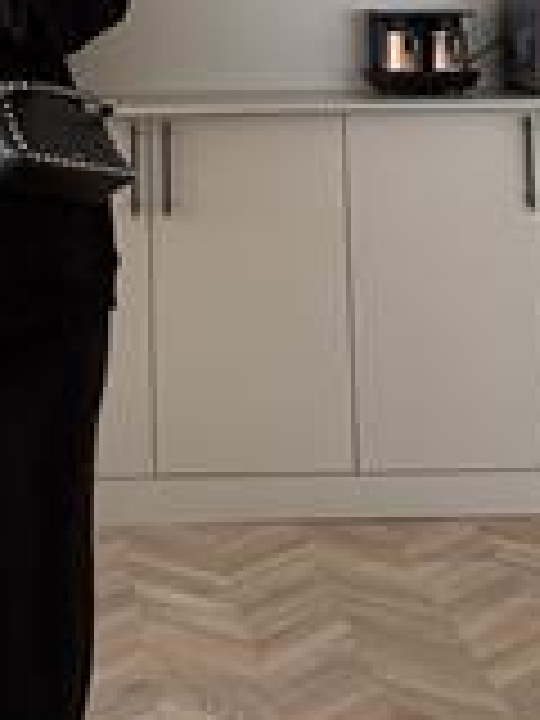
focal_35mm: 62
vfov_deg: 30.8
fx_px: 1290
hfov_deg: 22.5
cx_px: -32
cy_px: 200
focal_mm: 6.76
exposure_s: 1/121
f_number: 1.78
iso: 160
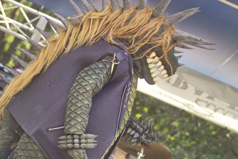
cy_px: 80
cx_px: 119
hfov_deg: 11.5
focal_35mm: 179
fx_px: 1183
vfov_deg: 7.7
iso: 200
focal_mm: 105
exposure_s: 1/125
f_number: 3.5
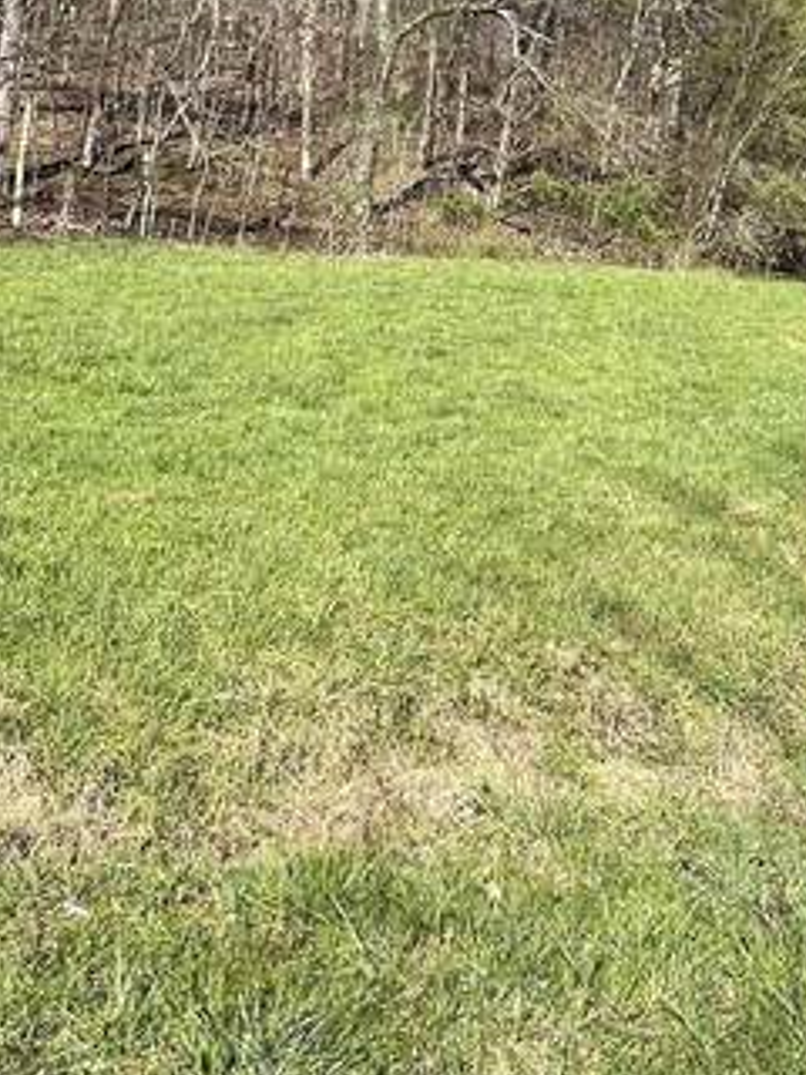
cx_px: 453
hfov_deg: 36.8
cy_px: 235
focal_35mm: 39
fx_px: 1211
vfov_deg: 45.7
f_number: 1.8
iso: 32
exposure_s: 1/968
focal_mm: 1.57
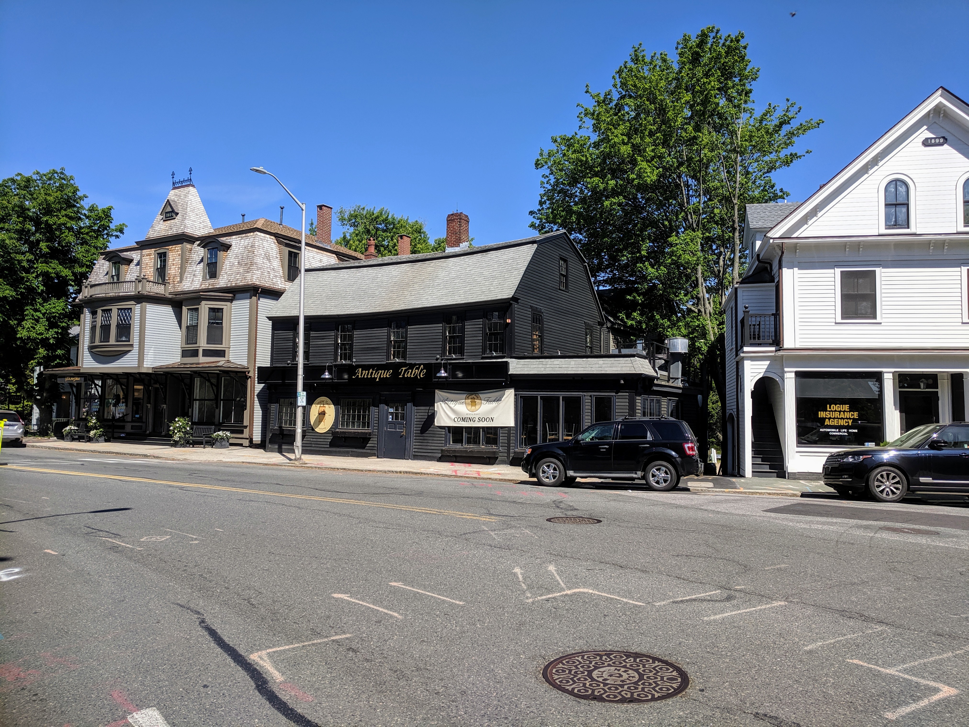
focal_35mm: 26
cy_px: 364
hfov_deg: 67.3
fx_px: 728
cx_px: 484
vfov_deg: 53.1
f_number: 2
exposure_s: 1/2024
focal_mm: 4.67
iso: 49
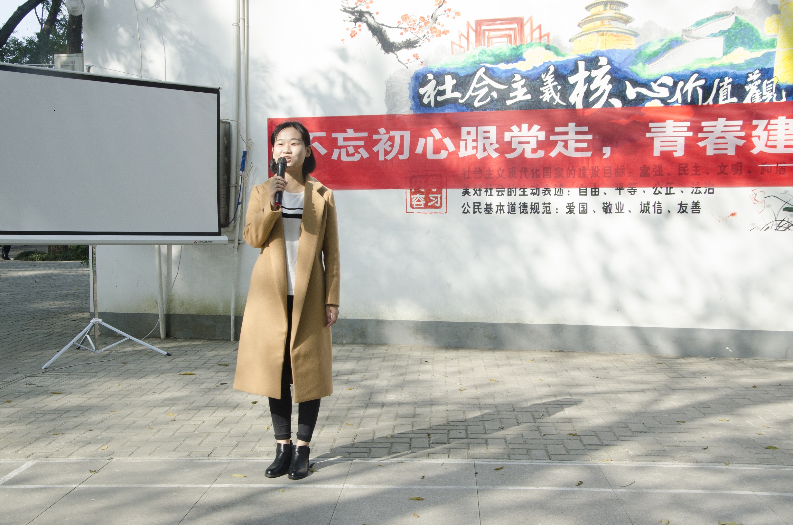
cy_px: 262
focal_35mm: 45
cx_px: 396
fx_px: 989
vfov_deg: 29.7
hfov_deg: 43.7
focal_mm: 30
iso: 500
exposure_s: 1/200
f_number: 9
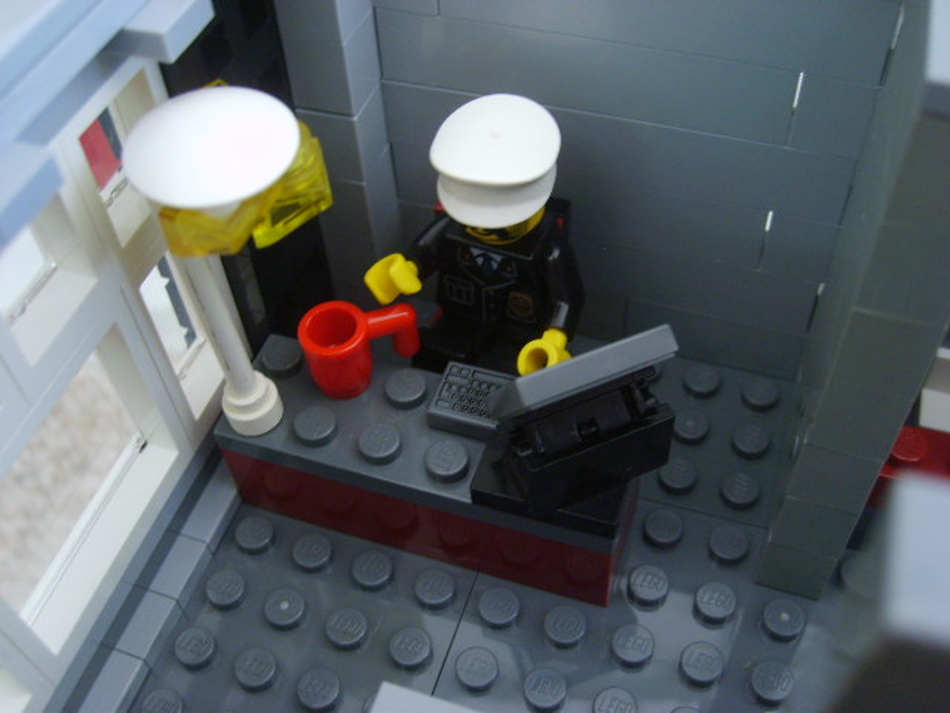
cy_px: 356
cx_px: 475
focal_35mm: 35
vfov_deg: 40.7
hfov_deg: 52.6
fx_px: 961
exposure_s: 1/10
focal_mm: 5.8
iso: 139
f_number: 2.8
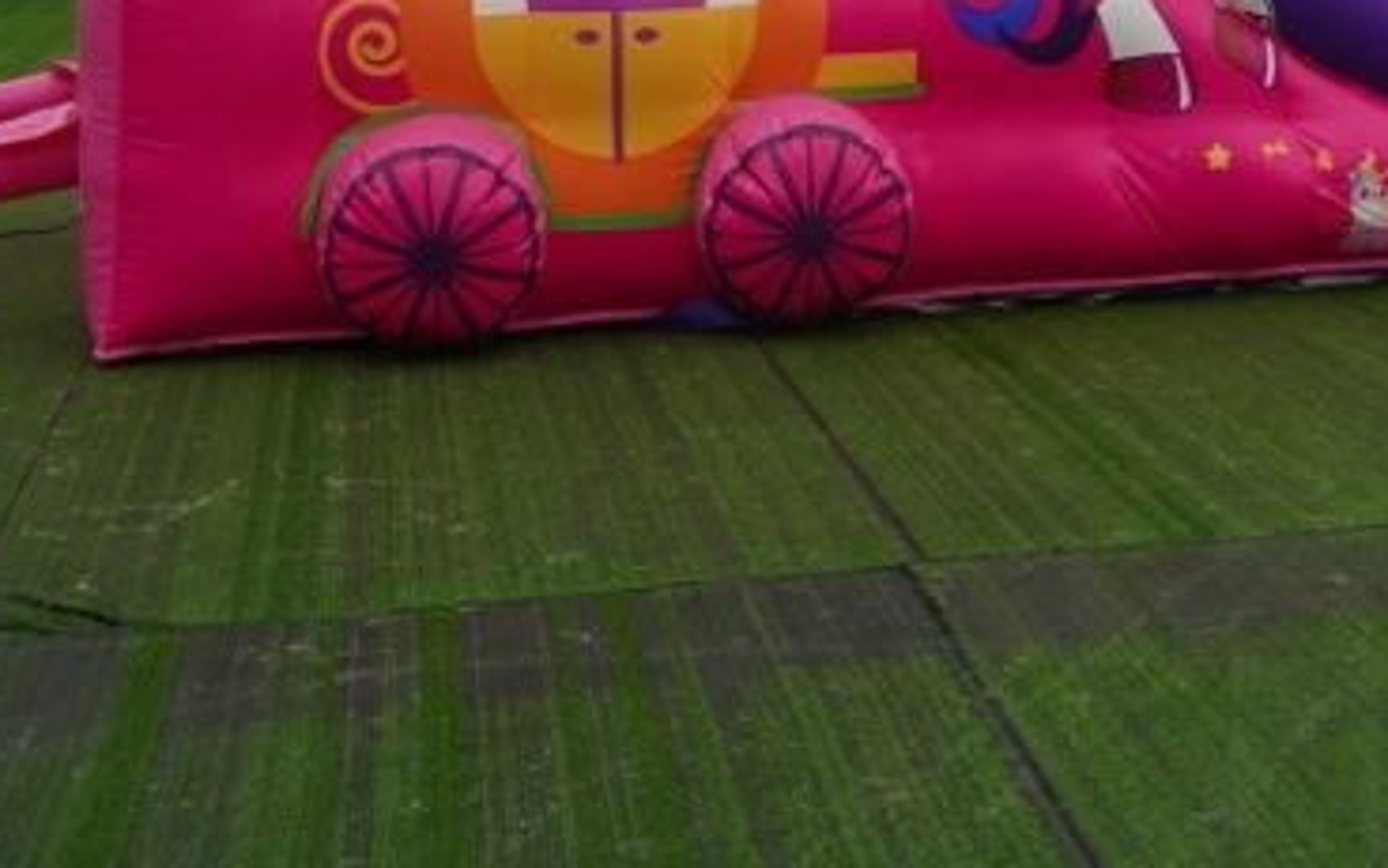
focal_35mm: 68
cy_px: -349
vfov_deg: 17.6
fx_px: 2572
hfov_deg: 29.6
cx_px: 1094
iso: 100
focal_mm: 16
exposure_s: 1/100
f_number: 6.3
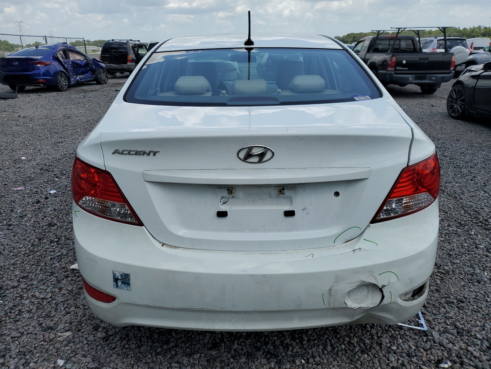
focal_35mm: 26
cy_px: 184
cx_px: 246
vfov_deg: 53.1
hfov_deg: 67.3
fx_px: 369
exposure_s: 1/5000
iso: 50
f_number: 1.5
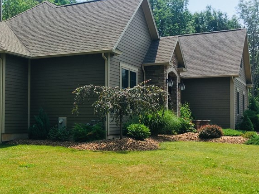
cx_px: 45
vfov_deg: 28.0
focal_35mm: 52
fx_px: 389
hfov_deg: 35.4
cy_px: 115
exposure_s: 1/1199
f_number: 2.2
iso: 32
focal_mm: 4.15
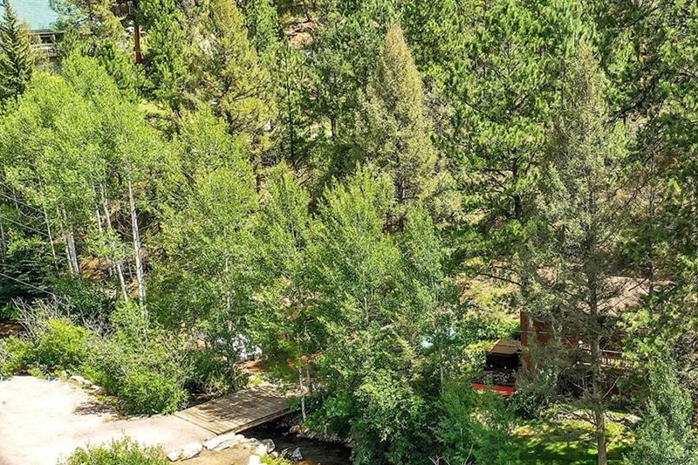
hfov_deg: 33.9
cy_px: 244
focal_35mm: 56
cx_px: 612
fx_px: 1085
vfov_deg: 24.2
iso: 100
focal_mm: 10.26
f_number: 5
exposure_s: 1/240
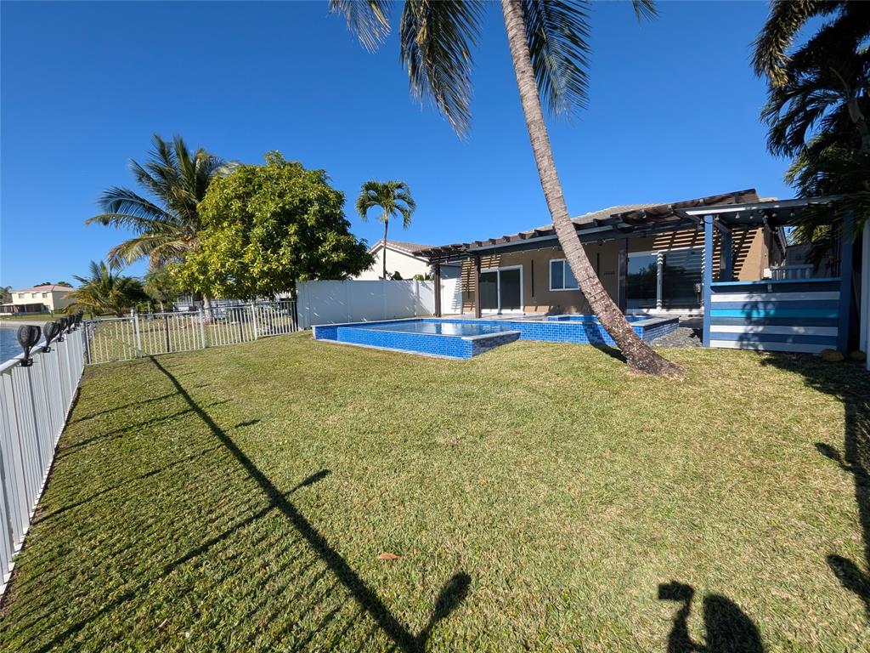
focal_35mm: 13
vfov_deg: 89.9
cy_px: 326
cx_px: 435
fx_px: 327
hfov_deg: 106.2
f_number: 2.2
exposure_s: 1/1229
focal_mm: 1.54
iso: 29
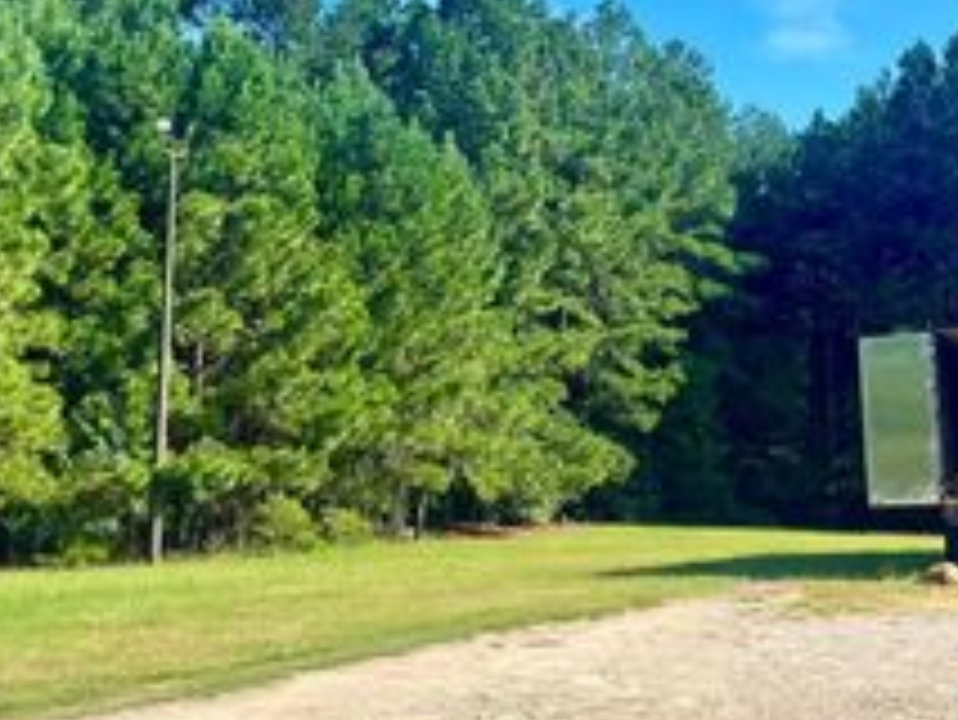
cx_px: 562
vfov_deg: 24.0
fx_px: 1689
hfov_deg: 31.6
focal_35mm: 61
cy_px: 263
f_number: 1.5
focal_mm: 5.7
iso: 50
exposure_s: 1/3356
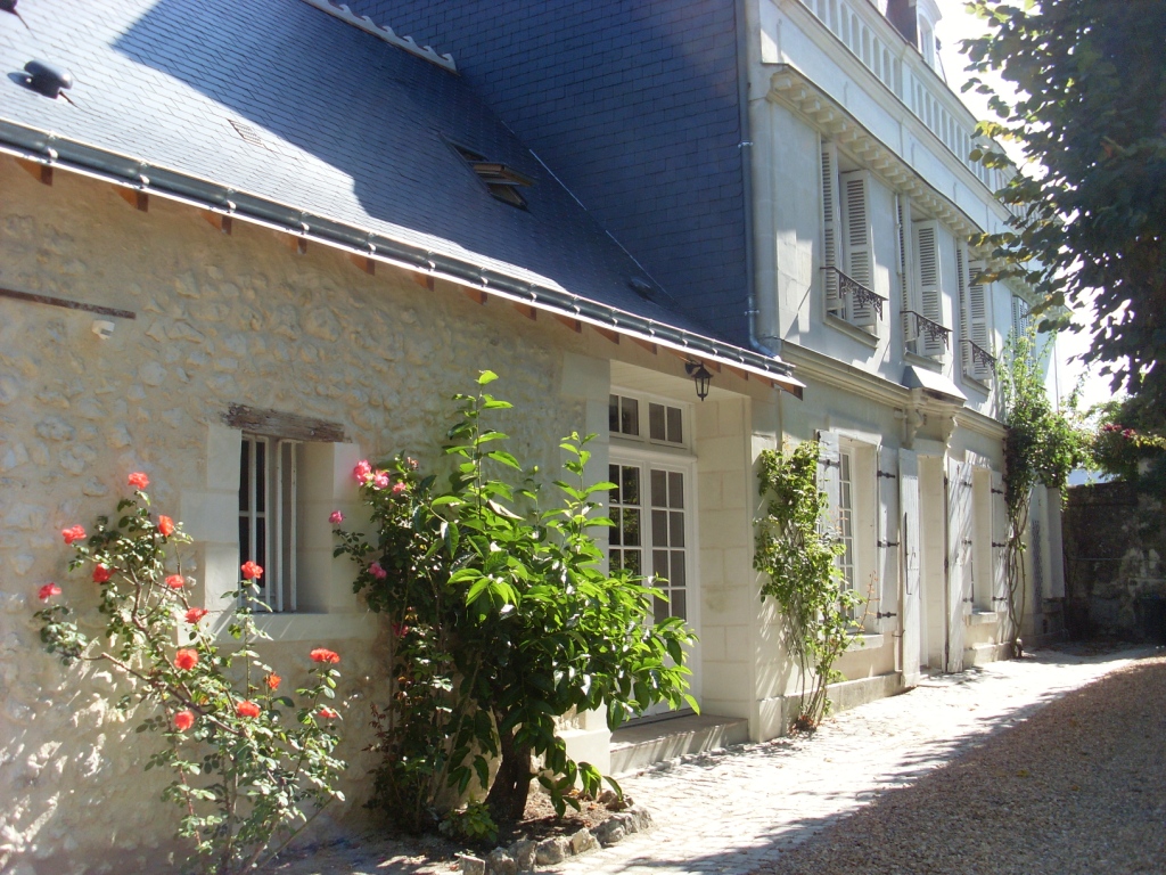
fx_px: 1280
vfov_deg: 37.7
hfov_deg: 49.0
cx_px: 583
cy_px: 438
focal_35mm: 38
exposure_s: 1/90
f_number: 7.7
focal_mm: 6.3
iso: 80
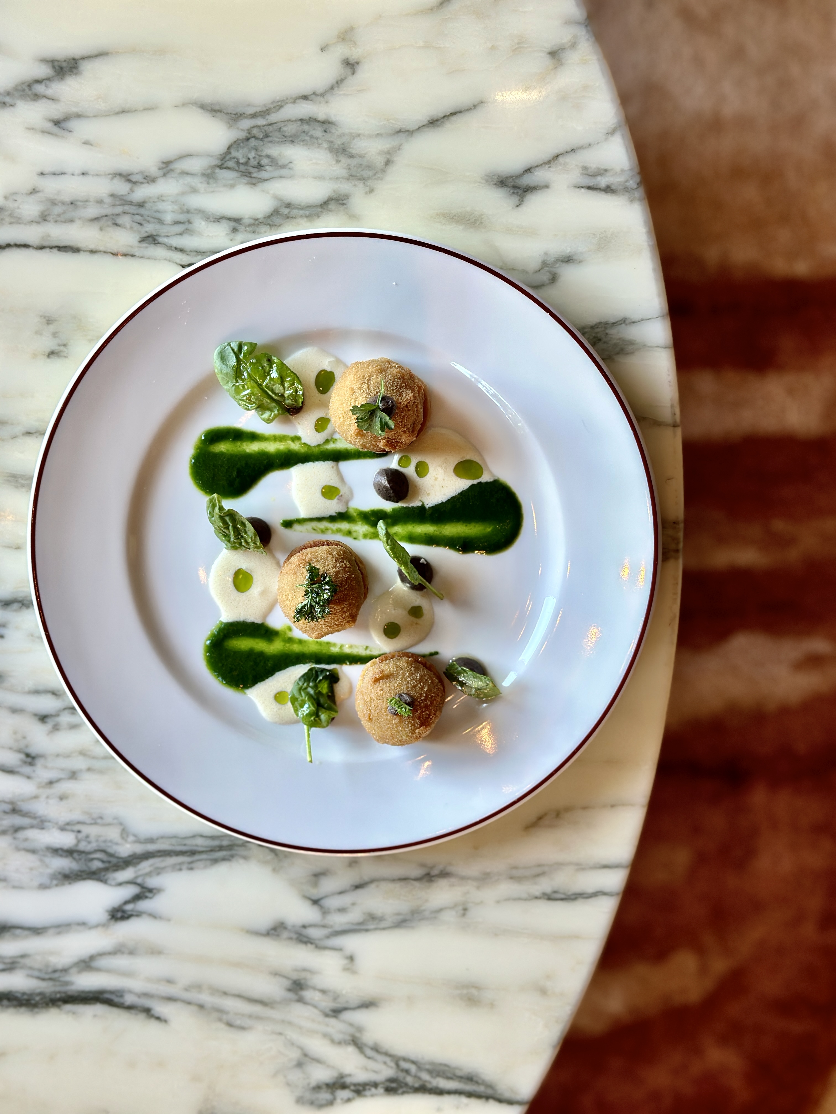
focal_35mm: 48
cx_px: 418
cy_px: 557
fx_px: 1546
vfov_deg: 39.7
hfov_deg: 30.3
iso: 80
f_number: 1.78
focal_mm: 6.86
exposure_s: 1/50
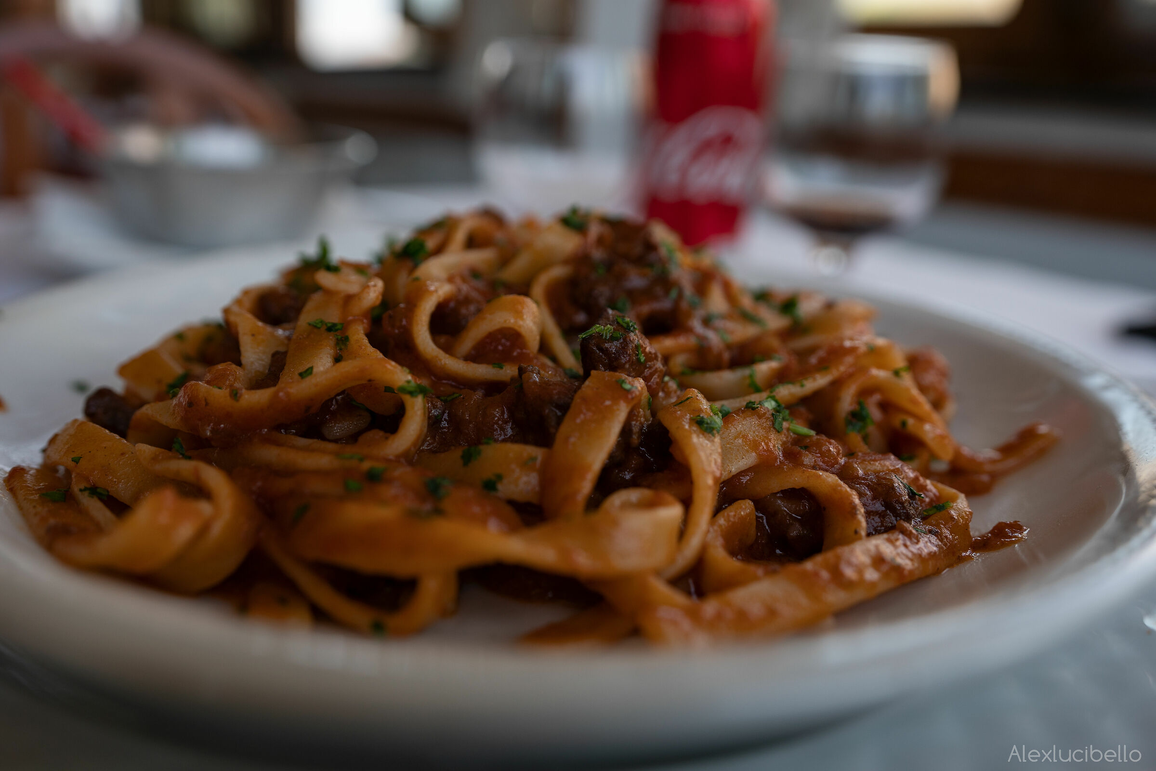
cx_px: 578
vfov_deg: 47.9
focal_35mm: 27
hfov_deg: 67.4
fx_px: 867
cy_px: 386
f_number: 2.8
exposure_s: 1/250
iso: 100
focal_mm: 18
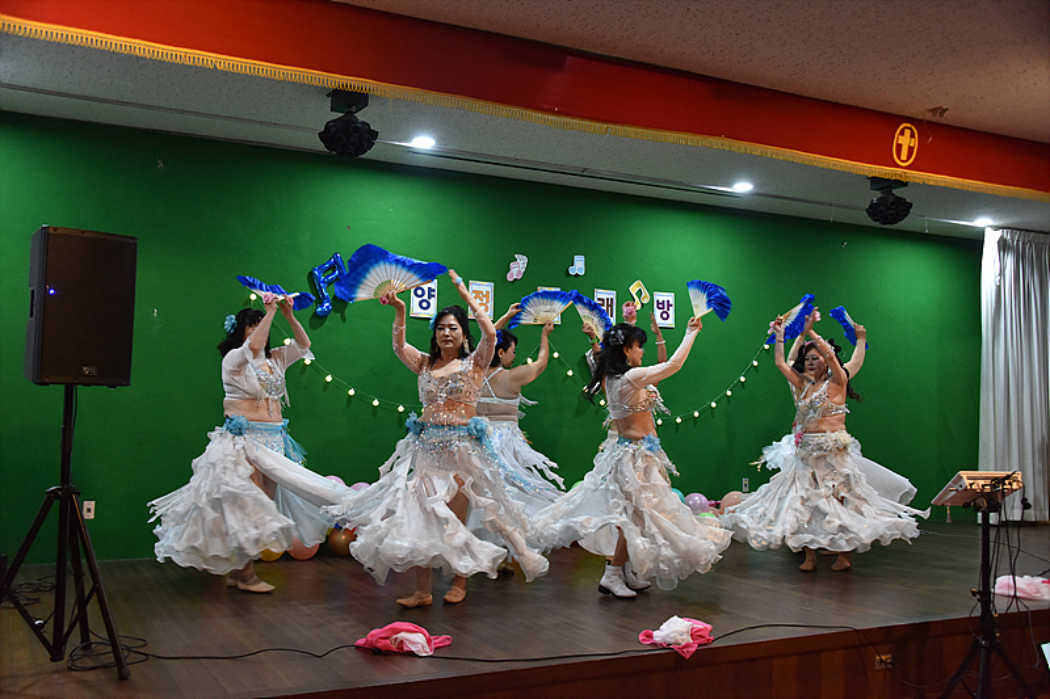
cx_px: 525
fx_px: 1021
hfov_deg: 54.4
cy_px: 350
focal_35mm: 35
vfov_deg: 37.8
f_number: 4.5
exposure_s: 1/125
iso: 2200
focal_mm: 35
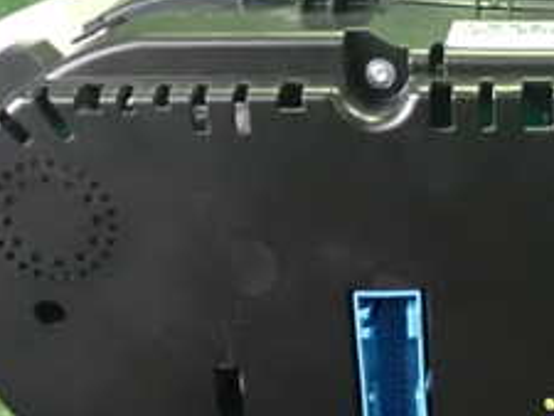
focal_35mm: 80
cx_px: 596
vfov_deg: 18.4
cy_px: 283
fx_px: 1281
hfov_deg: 23.1
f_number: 2.3
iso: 1600
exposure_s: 1/60
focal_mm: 5.4
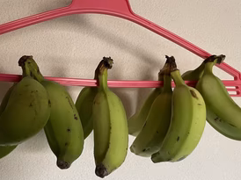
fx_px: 264
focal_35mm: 38
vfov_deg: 37.5
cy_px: 111
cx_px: 86
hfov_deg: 48.4
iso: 200
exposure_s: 1/60
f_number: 1.6
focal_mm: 4.2
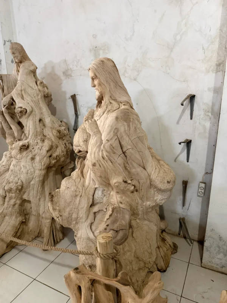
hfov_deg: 56.8
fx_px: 210
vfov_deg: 71.6
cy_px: 152
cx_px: 114
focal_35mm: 24
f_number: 1.78
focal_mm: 6.76
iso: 640
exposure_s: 1/50
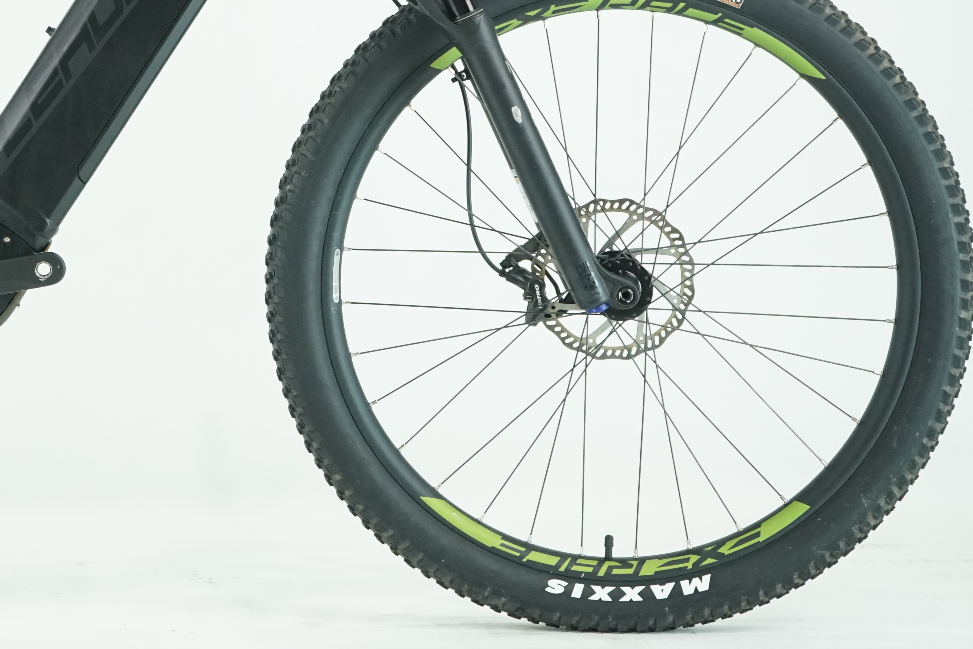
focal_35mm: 115
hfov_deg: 17.4
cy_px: 17
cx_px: 22
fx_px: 3108
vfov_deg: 11.8
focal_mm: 57
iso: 2500
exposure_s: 1/200
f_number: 6.3
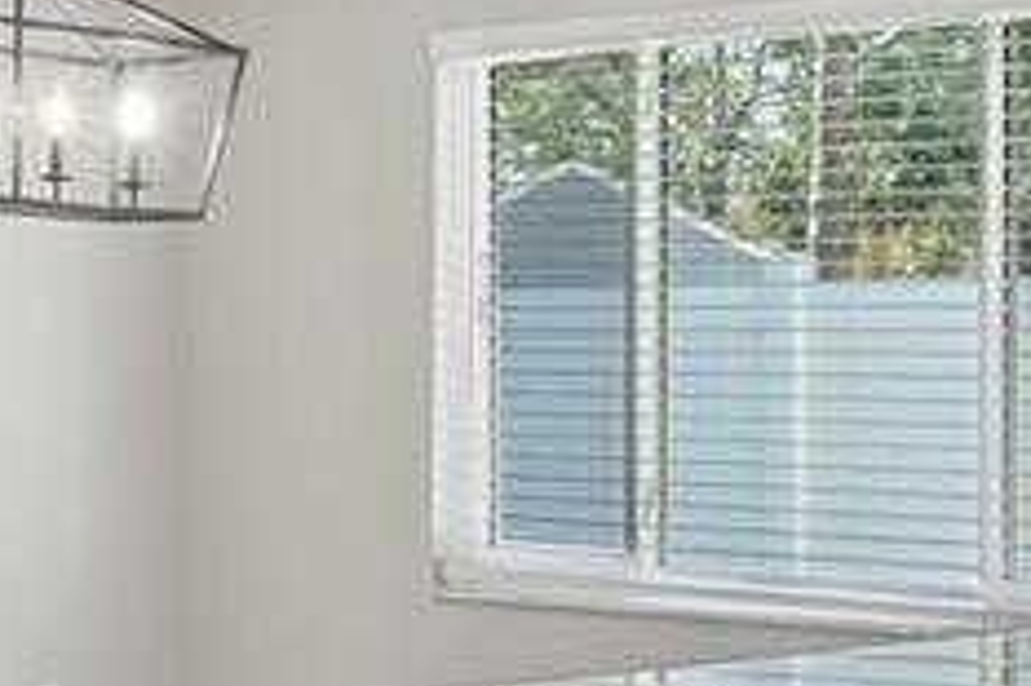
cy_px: 354
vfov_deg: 13.3
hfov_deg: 19.7
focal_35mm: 103
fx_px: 2948
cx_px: 235
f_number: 8
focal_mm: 10
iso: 400
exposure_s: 1/40
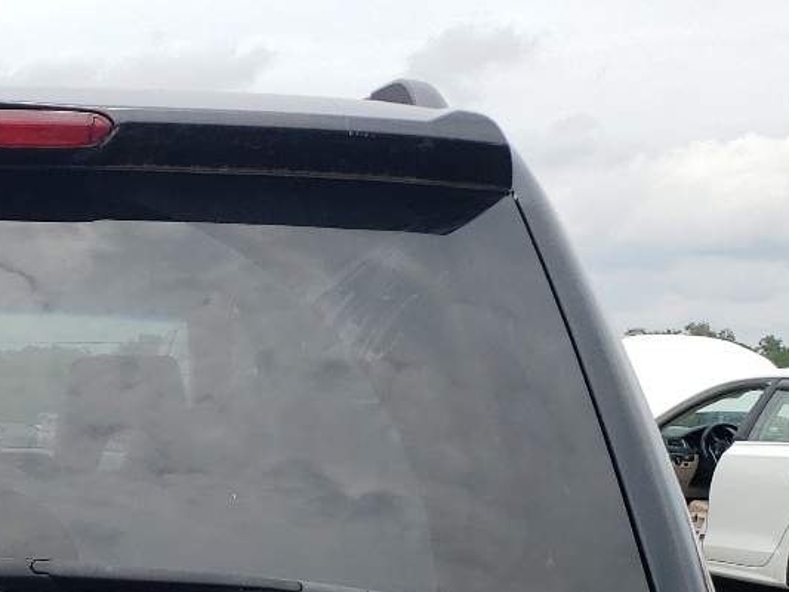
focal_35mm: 78
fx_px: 1778
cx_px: -22
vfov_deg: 17.7
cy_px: 768
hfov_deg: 23.8
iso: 50
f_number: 1.5
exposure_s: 1/3333
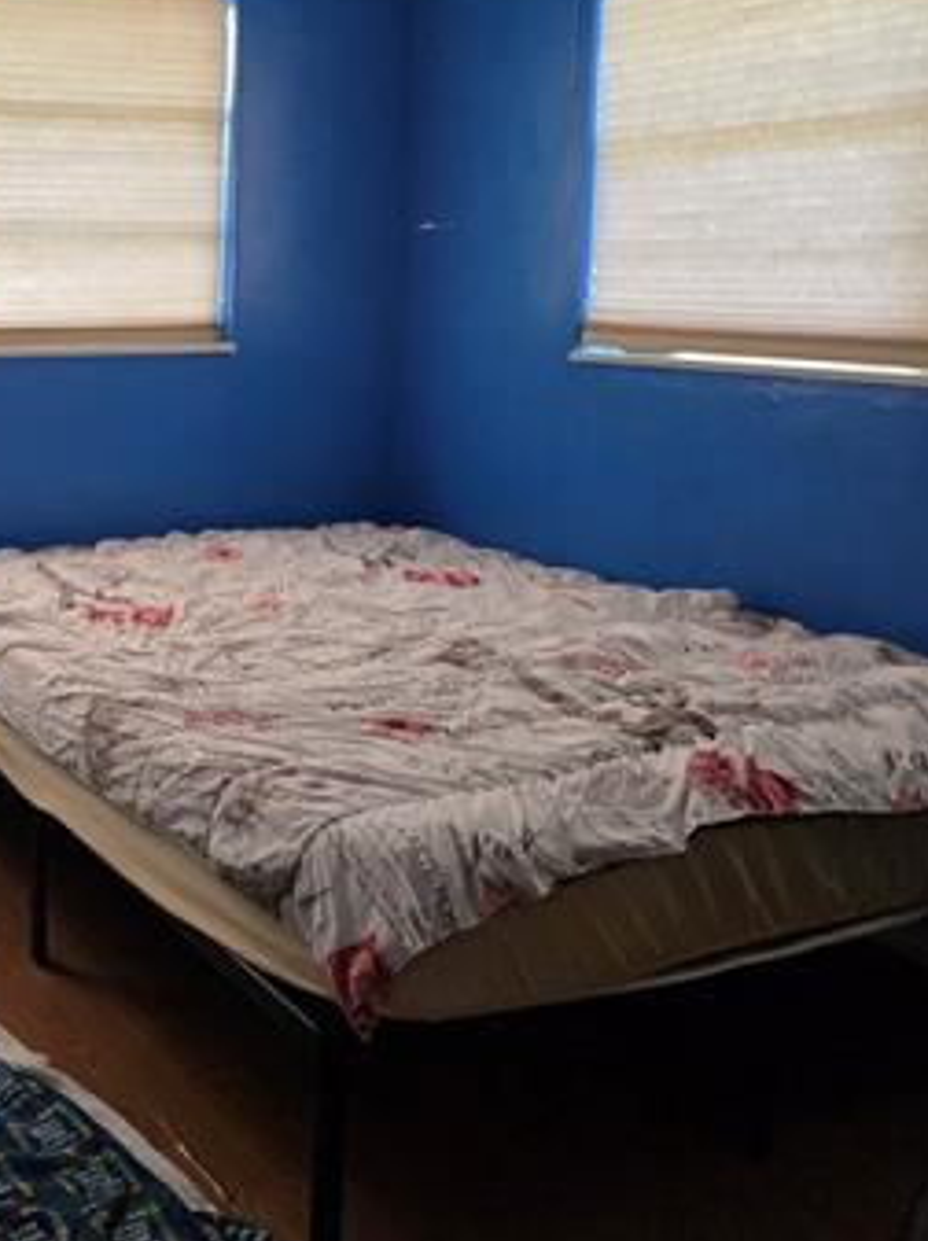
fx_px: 1468
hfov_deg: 33.6
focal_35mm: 41
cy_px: 519
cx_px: 129
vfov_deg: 45.7
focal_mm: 6.3
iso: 500
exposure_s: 1/120
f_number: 1.7
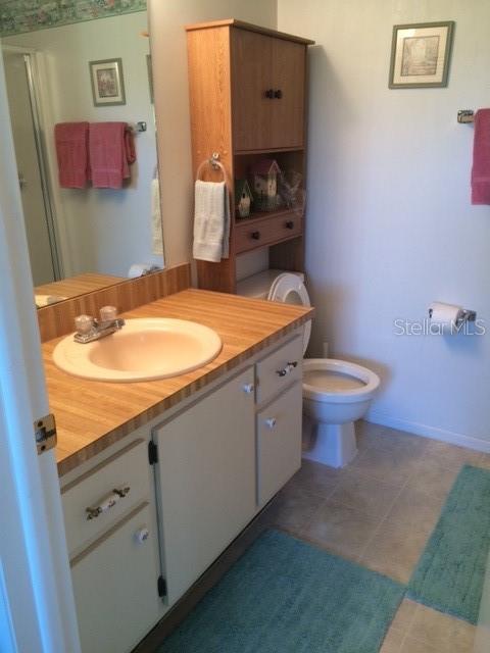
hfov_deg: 48.2
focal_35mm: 29
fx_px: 547
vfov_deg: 61.7
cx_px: 245
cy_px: 326
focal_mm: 4.15
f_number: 2.2
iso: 80
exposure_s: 1/30
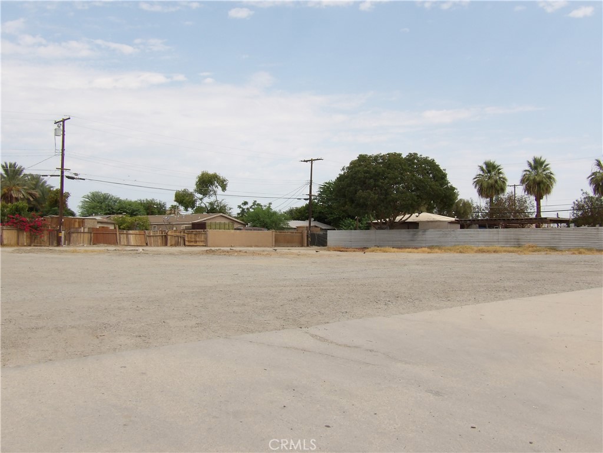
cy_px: 226
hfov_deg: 47.9
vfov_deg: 36.8
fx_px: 679
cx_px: 302
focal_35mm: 39
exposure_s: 1/195
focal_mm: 7
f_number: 7.4
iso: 100
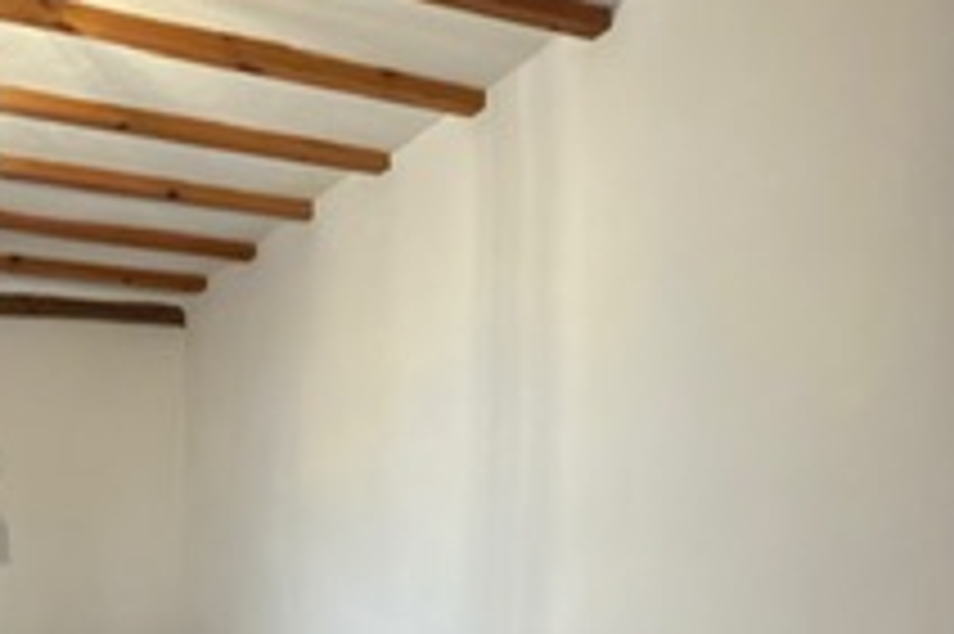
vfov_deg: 28.8
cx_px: 302
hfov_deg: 43.8
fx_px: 1165
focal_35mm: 44
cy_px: 612
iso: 250
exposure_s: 1/25
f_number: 2.2
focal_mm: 2.22
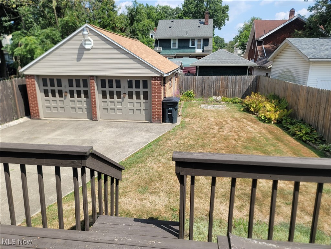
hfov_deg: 69.4
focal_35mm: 25
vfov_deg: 54.9
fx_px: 239
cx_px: 166
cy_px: 124
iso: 20
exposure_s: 1/648
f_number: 1.8
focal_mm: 7
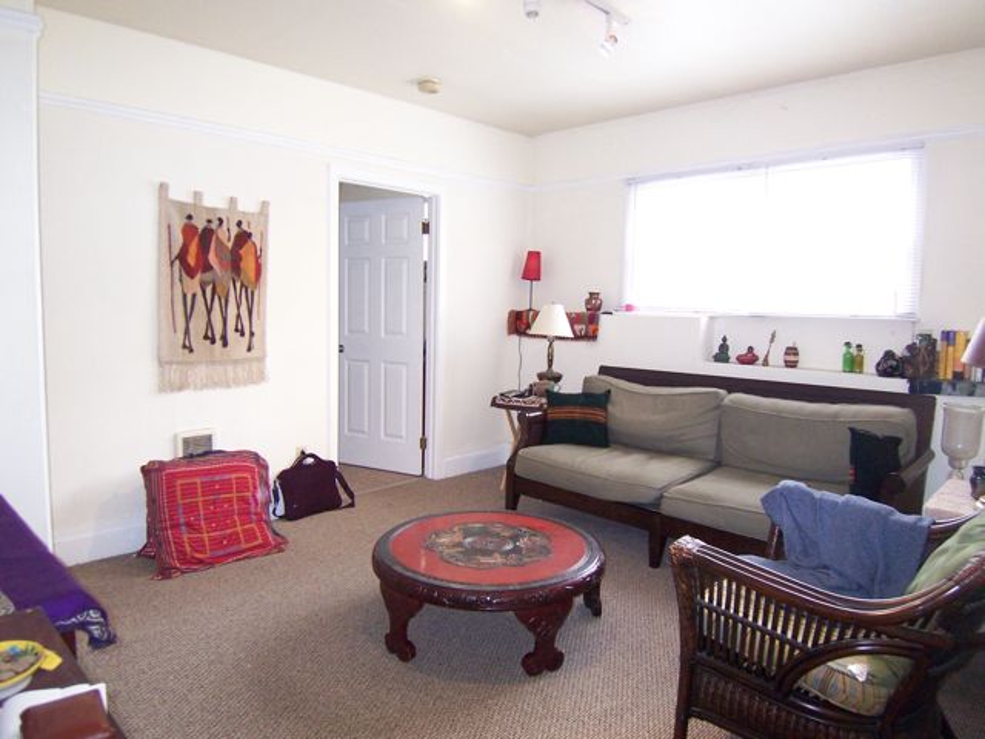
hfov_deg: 73.9
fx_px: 654
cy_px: 370
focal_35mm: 23
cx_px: 492
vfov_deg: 58.9
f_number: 2.8
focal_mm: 3.8
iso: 200
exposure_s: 1/30
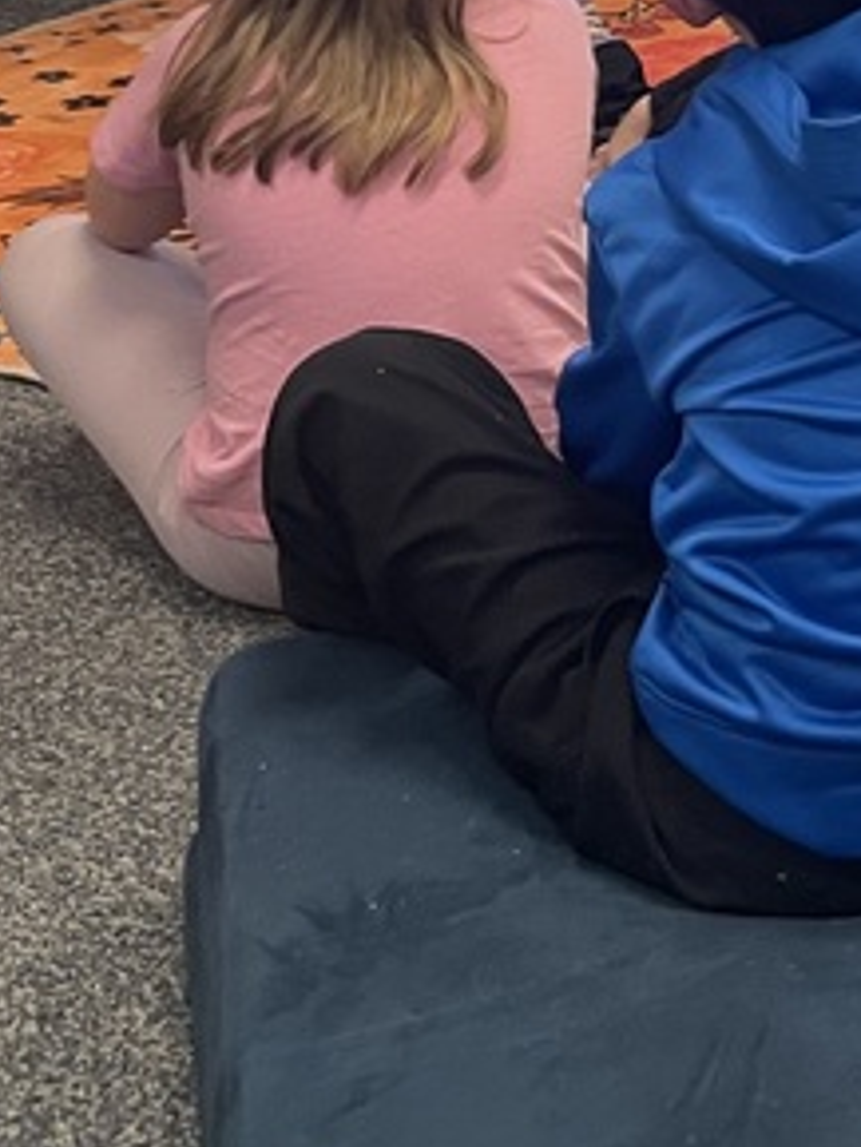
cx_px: 1476
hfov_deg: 14.4
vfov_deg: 19.2
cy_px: -464
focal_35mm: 92
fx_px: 3049
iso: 100
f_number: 1.6
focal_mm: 4.2
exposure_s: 1/60
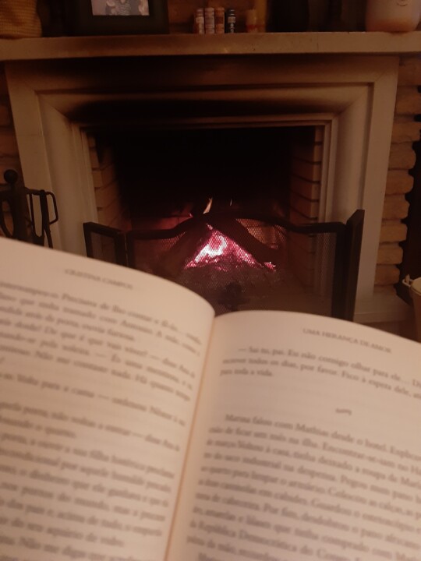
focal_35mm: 27
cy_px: 280
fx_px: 438
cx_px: 210
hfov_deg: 51.4
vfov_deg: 65.3
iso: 500
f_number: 1.7
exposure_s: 1/20
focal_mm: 3.93
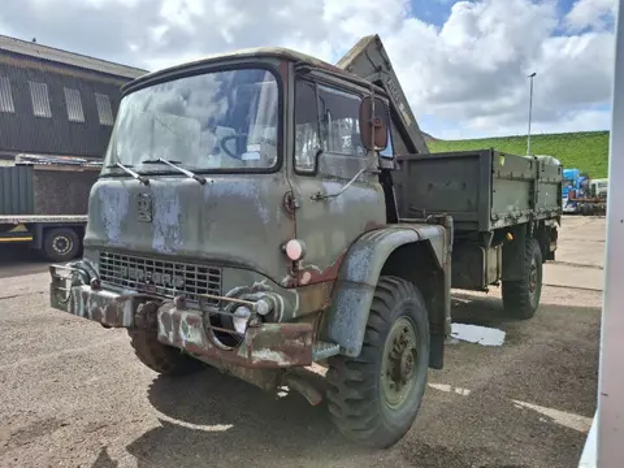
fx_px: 451
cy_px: 234
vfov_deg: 54.9
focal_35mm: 25
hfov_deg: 69.4
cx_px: 312
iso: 32
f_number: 1.8
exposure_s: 1/1773
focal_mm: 4.69
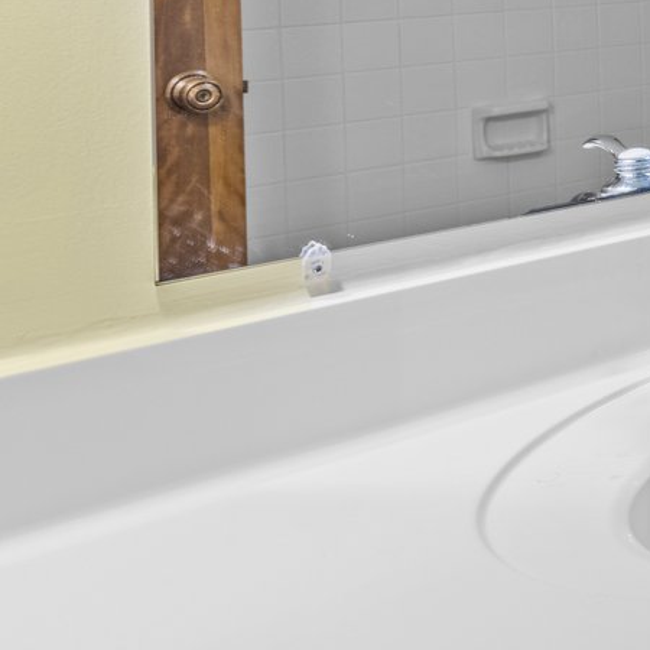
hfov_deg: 19.0
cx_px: 1283
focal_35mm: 58
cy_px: -63
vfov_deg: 27.1
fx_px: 1232
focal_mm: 15
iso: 400
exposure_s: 1/2.5
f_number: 7.1
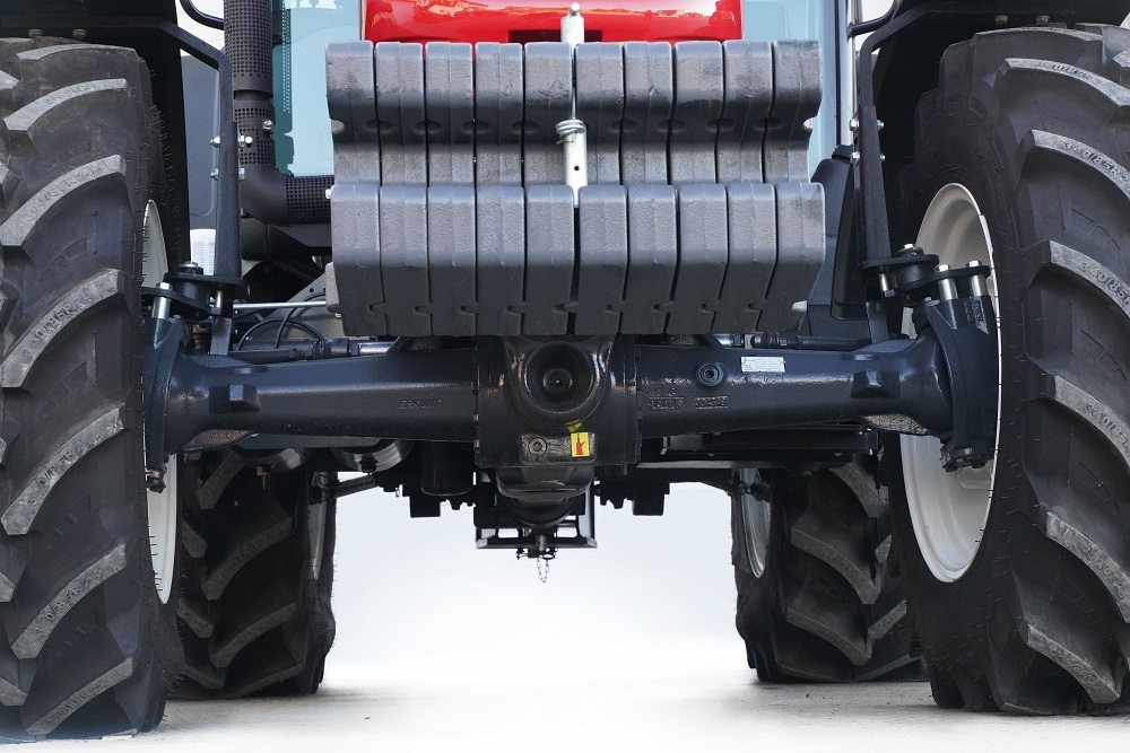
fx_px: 2354
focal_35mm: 75
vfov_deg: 18.2
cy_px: 376
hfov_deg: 27.0
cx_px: 565
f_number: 11
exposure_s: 1/80
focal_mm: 75
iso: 5000
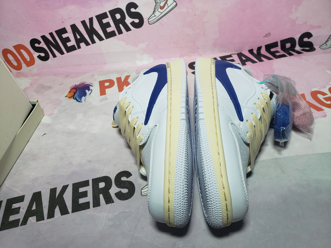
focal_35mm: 26
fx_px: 249
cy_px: 124
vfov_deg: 53.1
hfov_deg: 67.3
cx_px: 166
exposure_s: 1/271
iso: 50
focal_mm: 4.3
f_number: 2.4
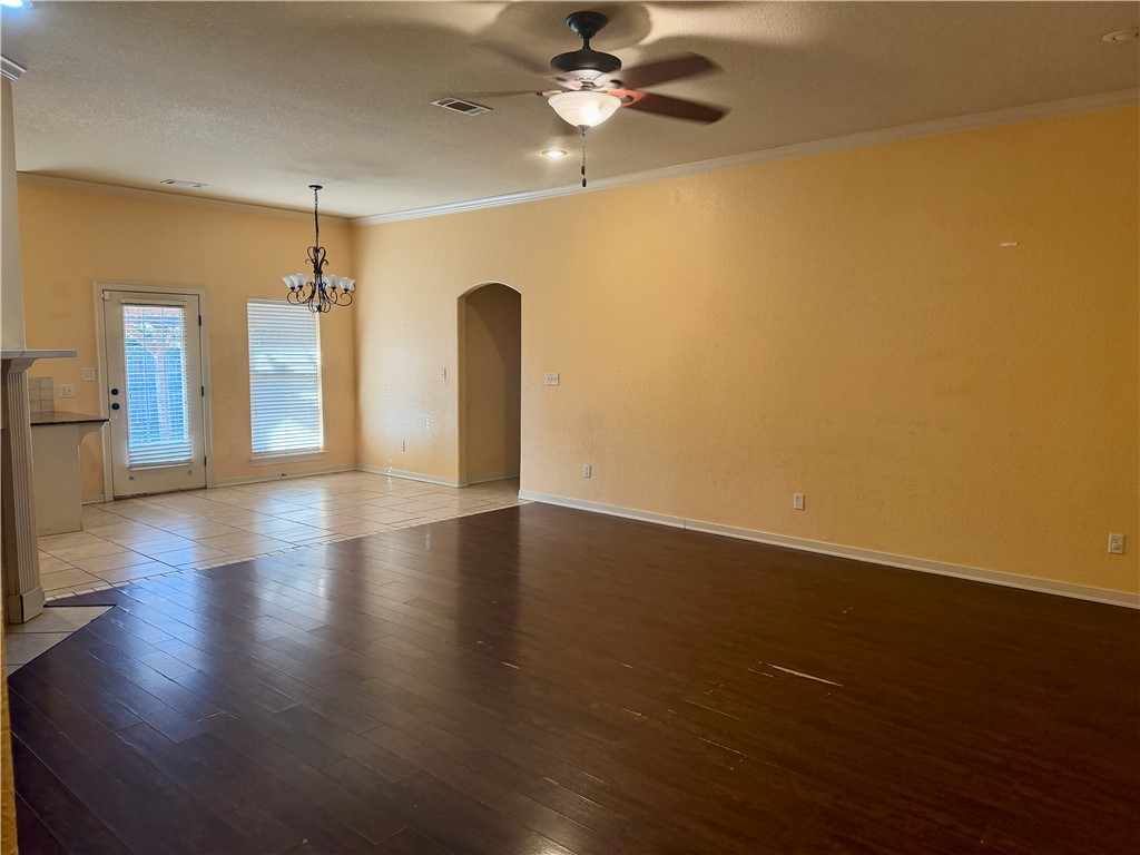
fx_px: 790
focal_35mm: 24
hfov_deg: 71.6
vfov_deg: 56.8
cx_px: 570
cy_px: 428
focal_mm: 6.76
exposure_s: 1/60
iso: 200
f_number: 1.78
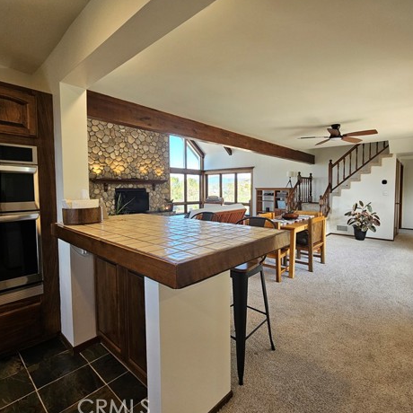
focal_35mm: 16
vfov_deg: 87.4
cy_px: 205
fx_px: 216
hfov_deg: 86.9
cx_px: 236
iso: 100
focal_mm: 2.2
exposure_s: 1/100
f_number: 2.2
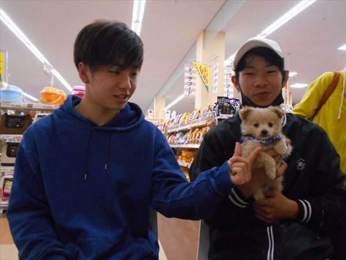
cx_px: 173
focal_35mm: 30
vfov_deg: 46.8
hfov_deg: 60.0
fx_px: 300
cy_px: 130
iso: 800
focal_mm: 5.1
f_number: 3.4
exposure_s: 1/125
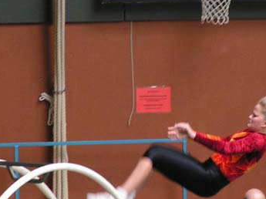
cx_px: 165
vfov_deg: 3.5
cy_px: 121
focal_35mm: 430
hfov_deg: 4.6
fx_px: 3301
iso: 200
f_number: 4
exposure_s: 1/160
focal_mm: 37.8
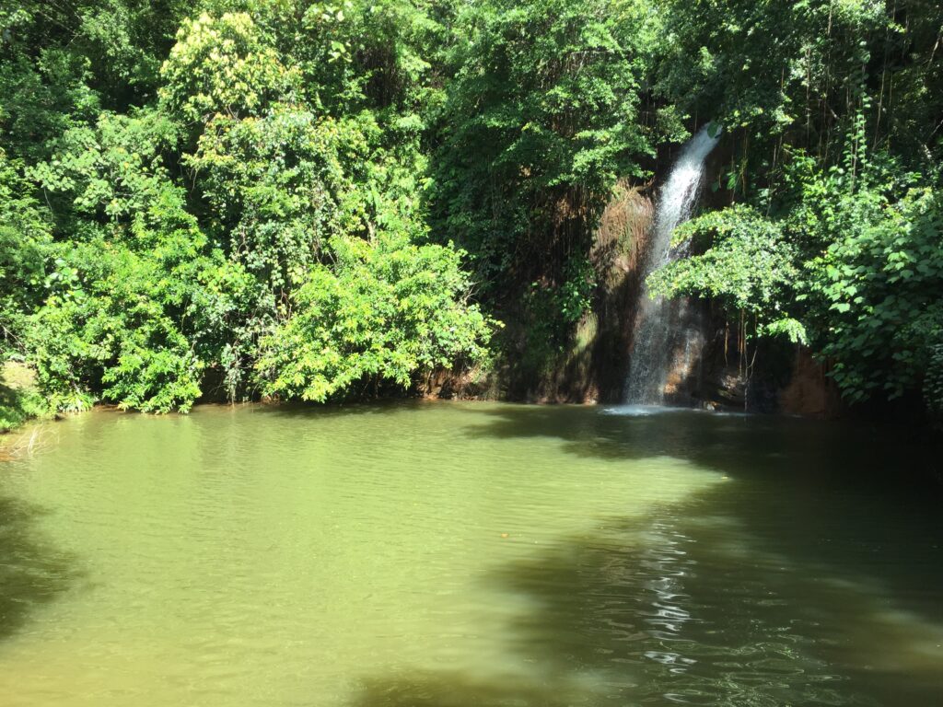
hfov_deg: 61.7
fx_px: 790
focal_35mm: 29
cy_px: 354
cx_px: 472
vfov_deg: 48.2
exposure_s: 1/332
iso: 32
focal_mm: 4.15
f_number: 2.2
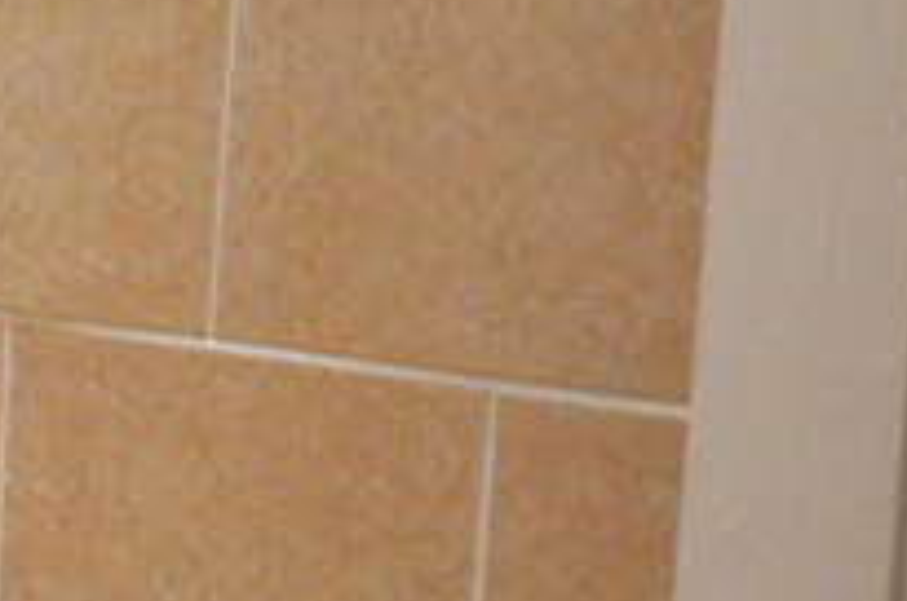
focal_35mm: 86
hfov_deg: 15.0
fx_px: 2170
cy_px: 338
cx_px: -1234
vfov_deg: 15.8
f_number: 4.2
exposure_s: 1/60
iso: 1400
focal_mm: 11.5
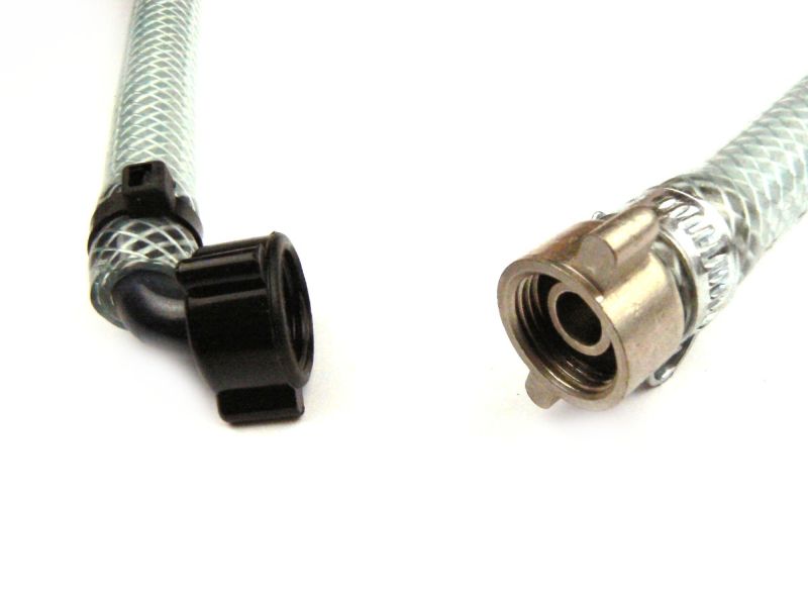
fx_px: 840
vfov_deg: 39.7
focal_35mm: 36
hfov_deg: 51.4
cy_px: 303
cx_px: 404
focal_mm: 6
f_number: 7.1
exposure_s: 1/400
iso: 400
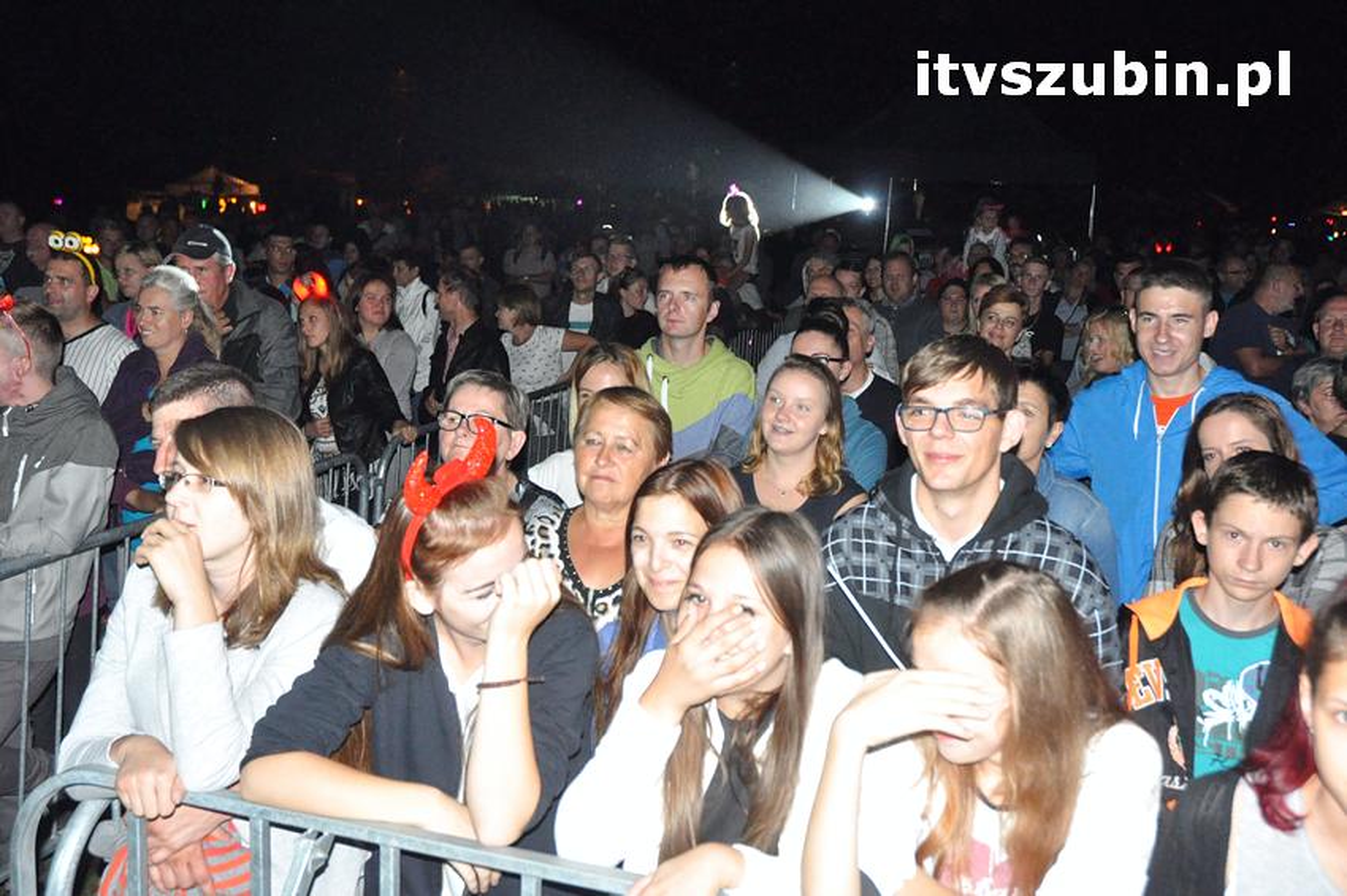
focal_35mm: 36
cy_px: 448
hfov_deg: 53.2
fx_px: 1346
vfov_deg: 36.8
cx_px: 674
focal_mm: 24
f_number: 5.6
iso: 3200
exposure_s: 1/60
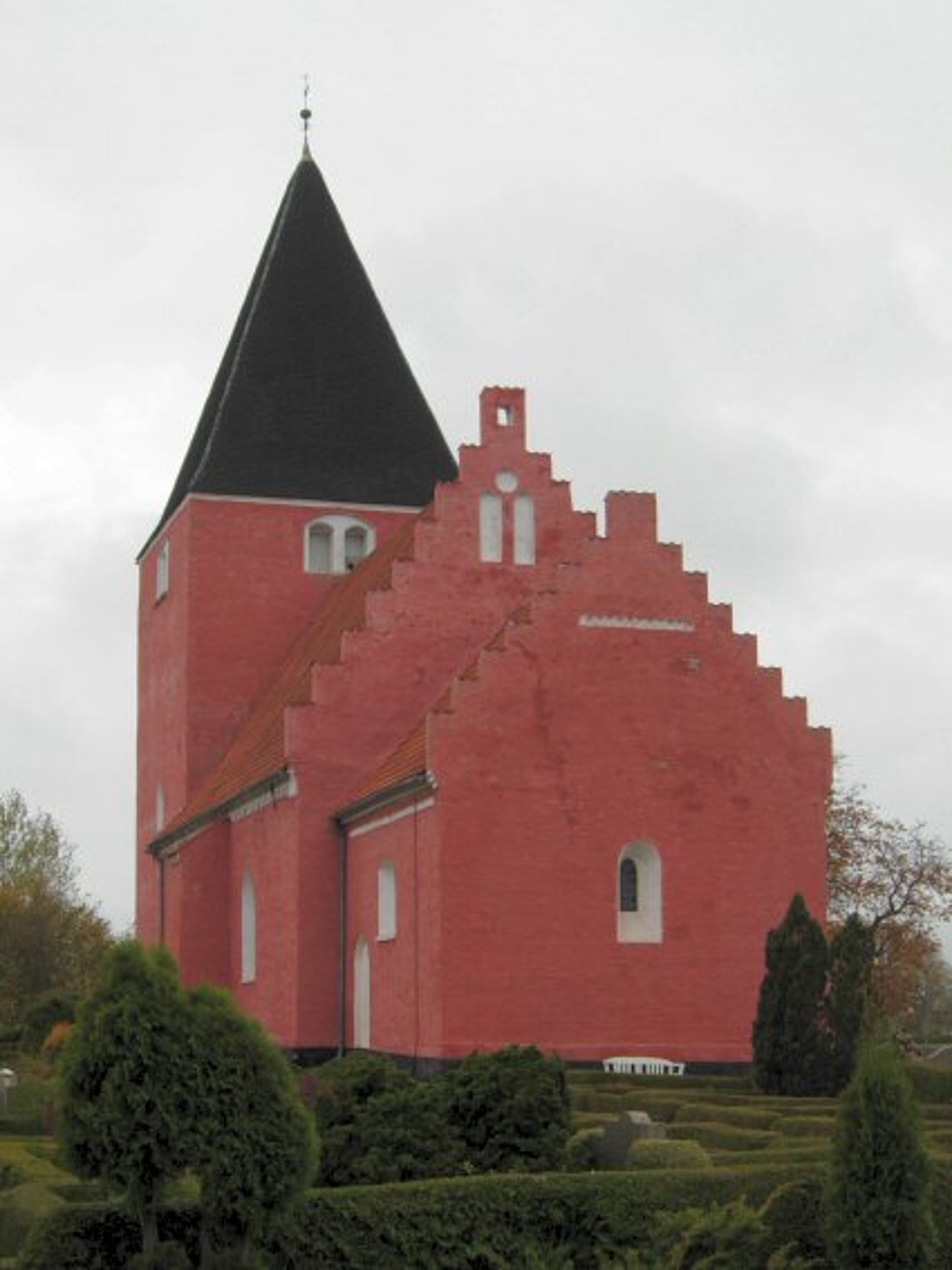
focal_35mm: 36
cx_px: 476
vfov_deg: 51.4
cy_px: 635
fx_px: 1321
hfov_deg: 39.6
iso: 50
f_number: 4.8
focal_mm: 7.5
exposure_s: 1/249
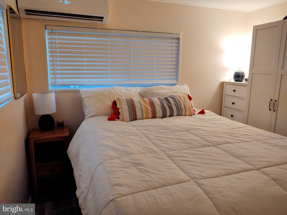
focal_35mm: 27
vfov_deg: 51.4
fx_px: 224
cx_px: 144
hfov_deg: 65.3
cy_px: 108
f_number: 1.7
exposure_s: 1/60
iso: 127
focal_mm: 4.75
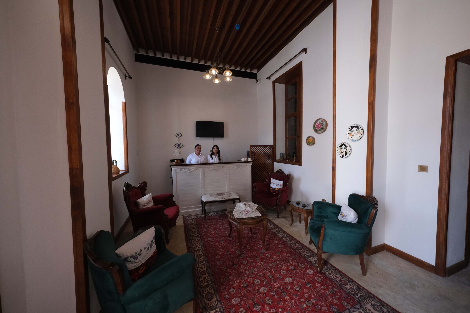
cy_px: 156
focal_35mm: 12
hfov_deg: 112.6
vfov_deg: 90.0
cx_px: 235
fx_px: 157
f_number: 4
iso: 1600
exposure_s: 1/420
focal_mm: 8
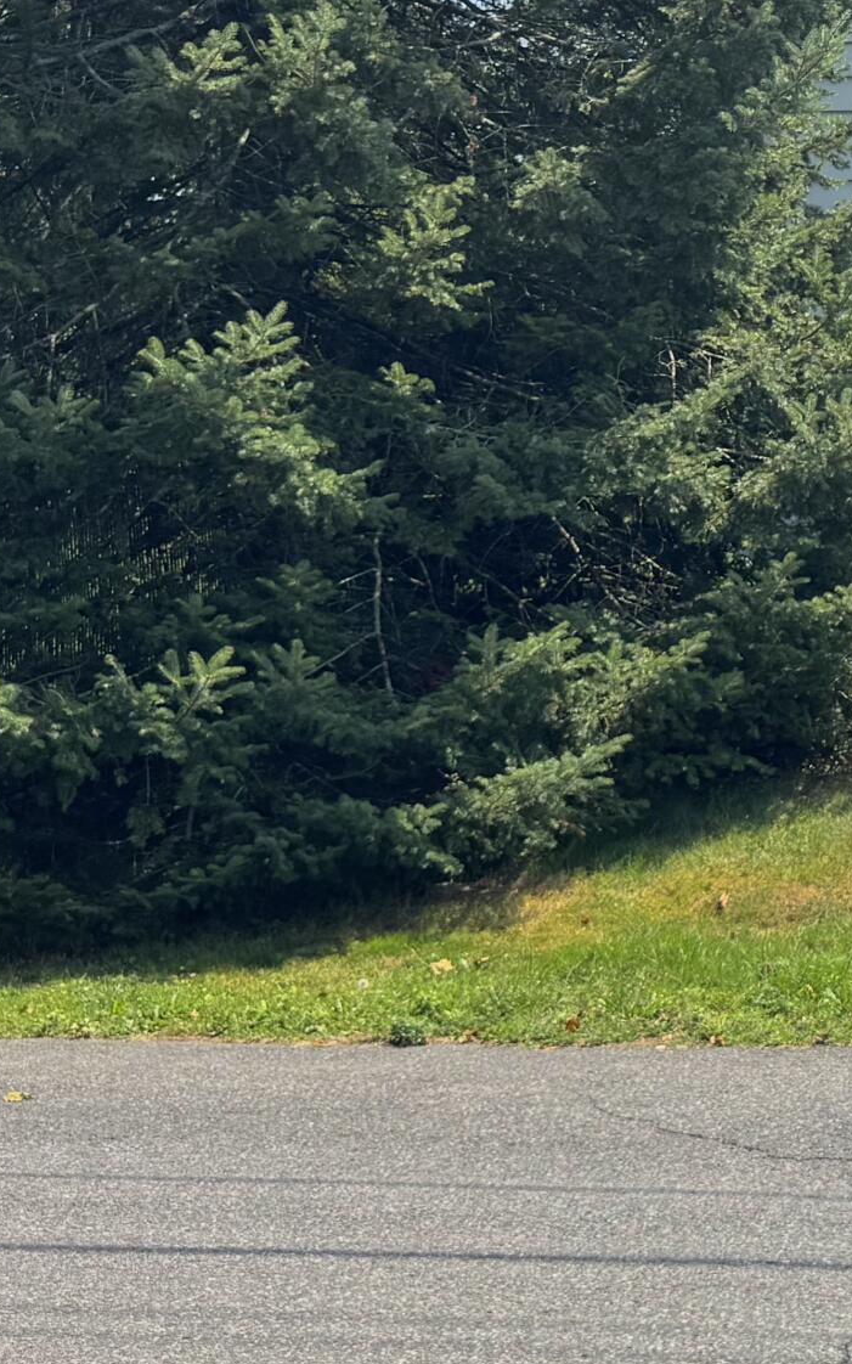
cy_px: 424
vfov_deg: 29.9
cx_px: 1378
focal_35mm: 68
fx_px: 2527
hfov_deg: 16.8
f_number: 1.78
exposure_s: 1/2506
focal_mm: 6.76
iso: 80
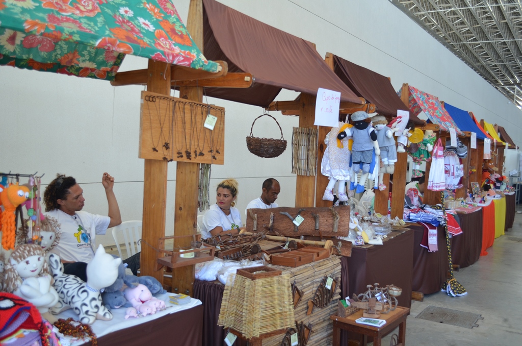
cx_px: 261
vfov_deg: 36.7
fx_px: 521
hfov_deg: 53.2
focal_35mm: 36
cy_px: 173
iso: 400
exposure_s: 1/80
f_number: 4.5
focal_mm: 24
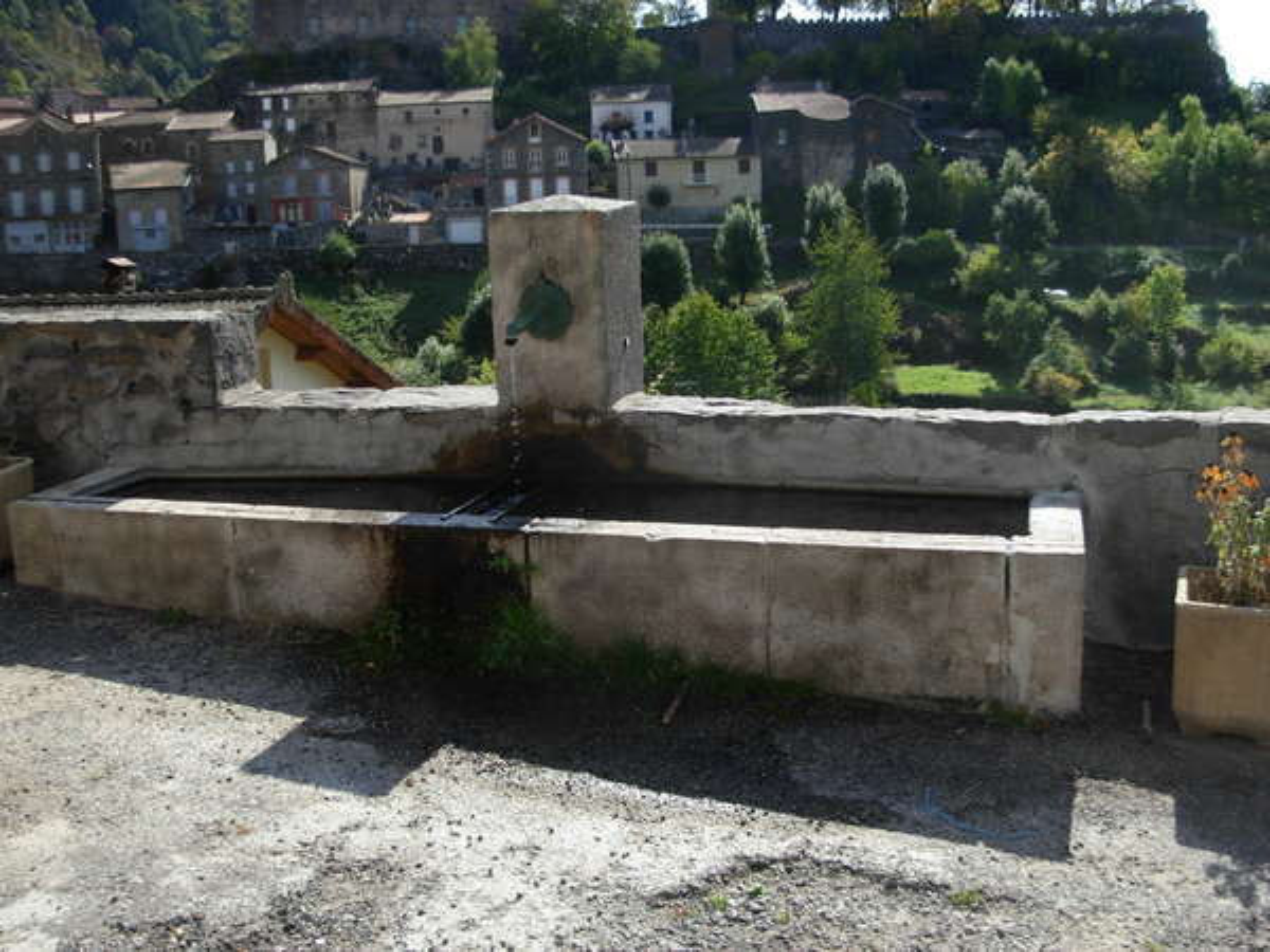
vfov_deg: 37.7
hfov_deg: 49.0
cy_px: 476
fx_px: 1394
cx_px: 635
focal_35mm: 38
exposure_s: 1/767
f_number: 2.9
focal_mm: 6.3
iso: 79
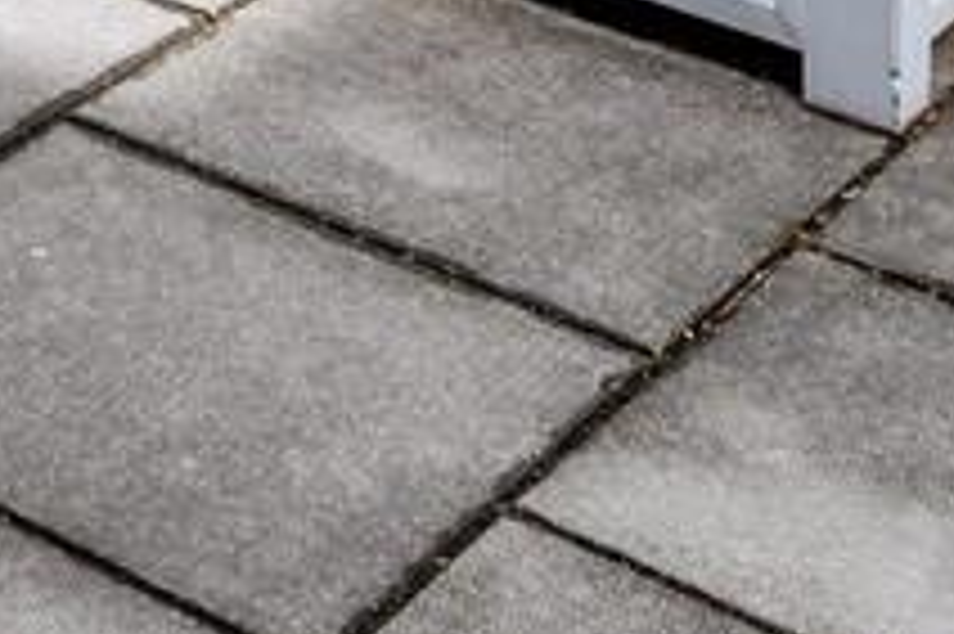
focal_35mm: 121
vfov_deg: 8.6
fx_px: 3204
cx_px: -774
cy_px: -1506
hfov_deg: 14.8
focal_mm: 16
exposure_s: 1/30
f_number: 11
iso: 50
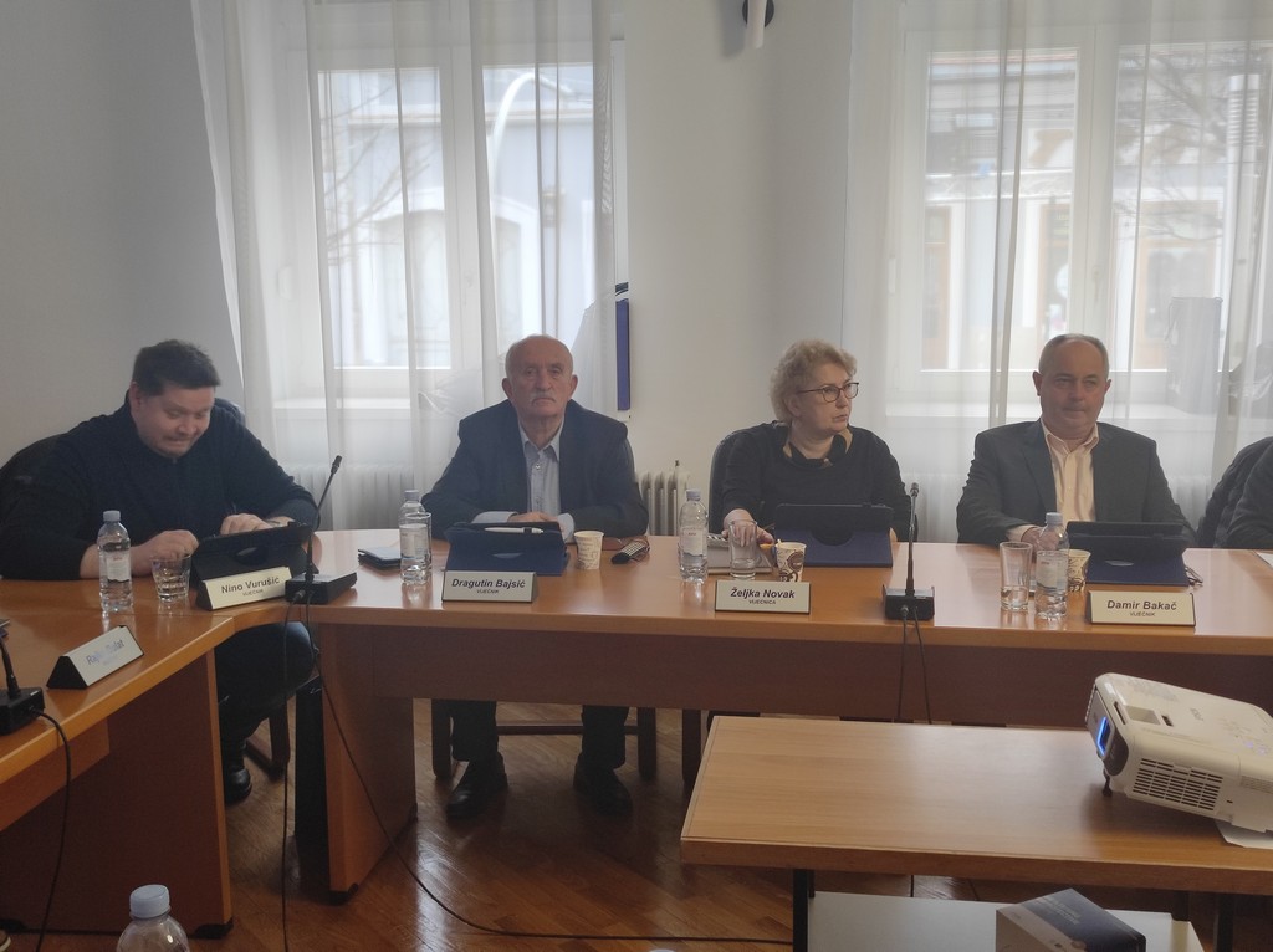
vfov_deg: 54.8
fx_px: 919
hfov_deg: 69.4
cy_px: 476
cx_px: 636
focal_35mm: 25
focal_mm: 4.7
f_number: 1.79
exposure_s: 1/50
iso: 238
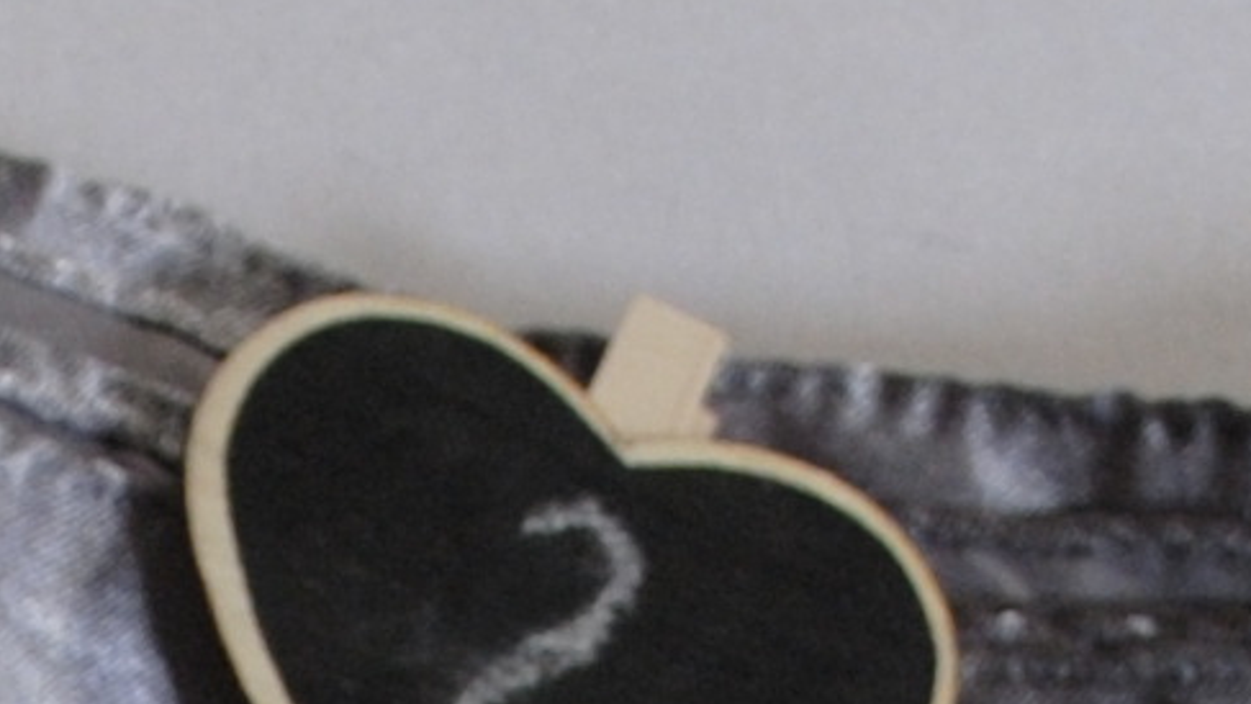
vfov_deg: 3.8
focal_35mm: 300
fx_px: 9952
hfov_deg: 7.2
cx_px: 77
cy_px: 2644
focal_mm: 24
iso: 360
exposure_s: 1/125
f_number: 4
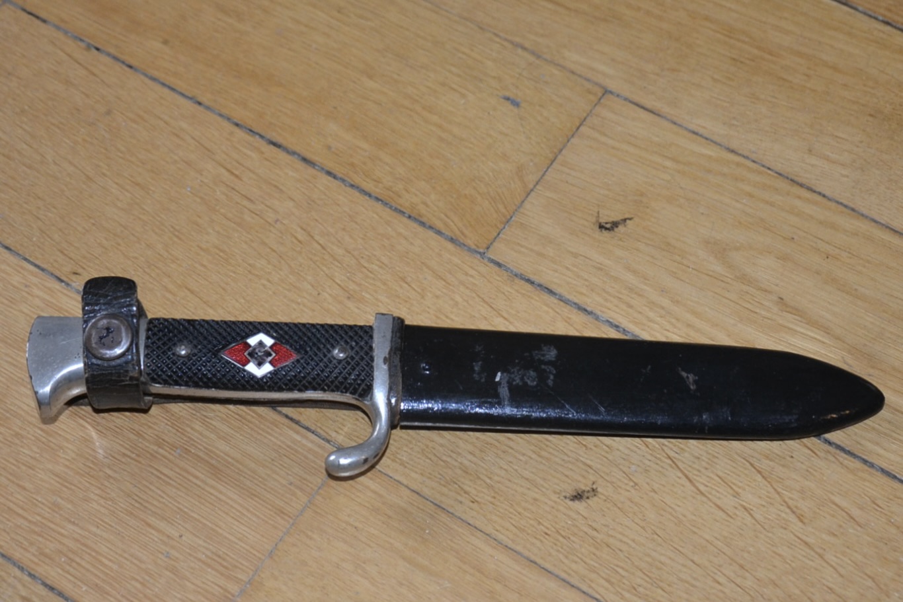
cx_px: 452
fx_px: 941
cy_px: 301
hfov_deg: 51.3
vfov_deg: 35.5
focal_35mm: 38
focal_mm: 25
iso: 800
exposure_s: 1/60
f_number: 4
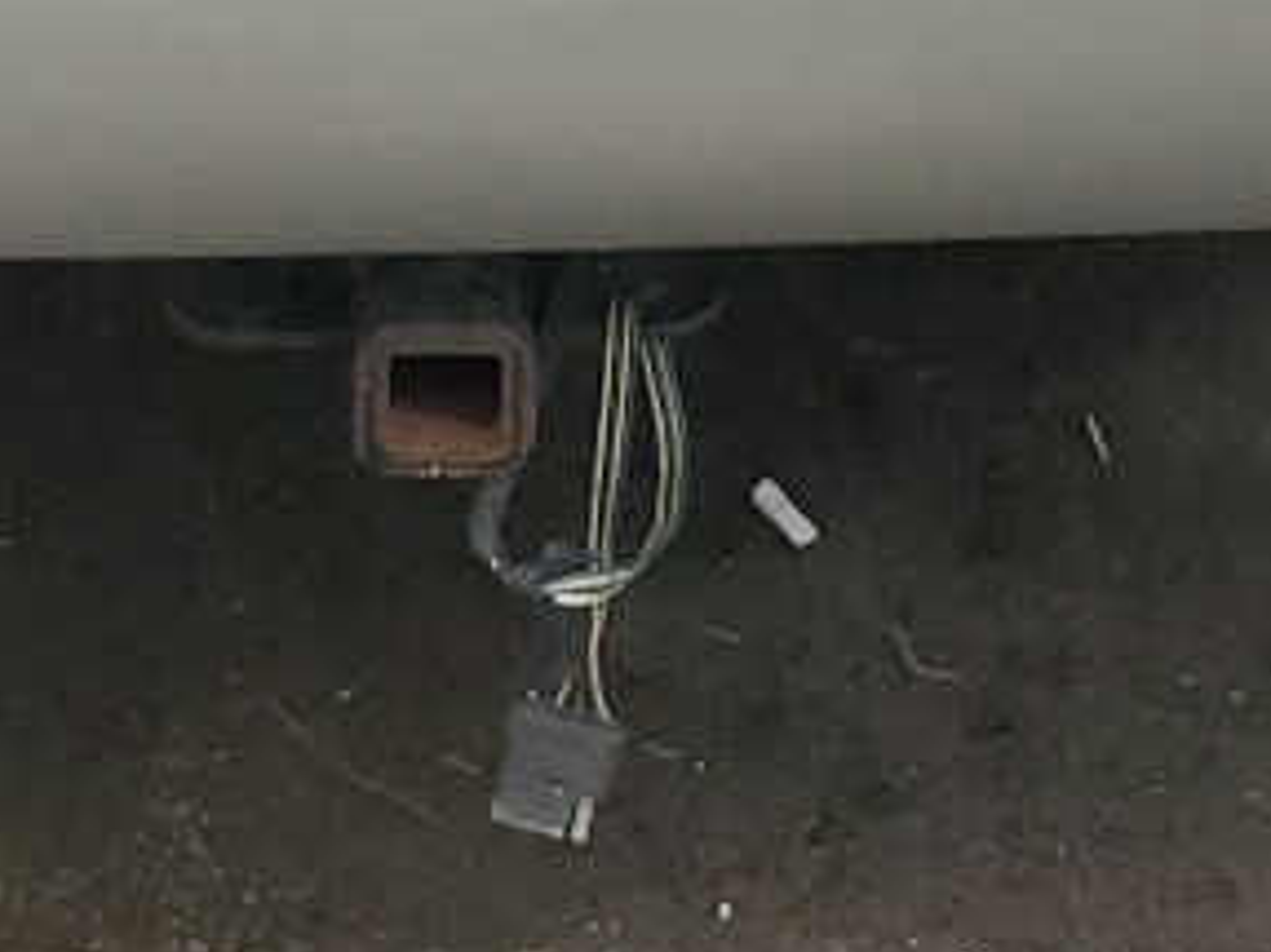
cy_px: -1647
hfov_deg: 13.6
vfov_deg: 8.8
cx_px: 562
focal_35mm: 145
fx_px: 5322
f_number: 1.5
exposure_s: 1/2000
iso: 50
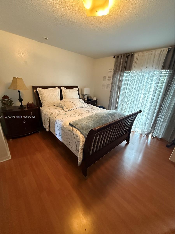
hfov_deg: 85.7
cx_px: 88
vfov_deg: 102.1
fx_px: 94
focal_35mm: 14
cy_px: 117
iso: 800
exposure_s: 1/60
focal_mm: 2.22
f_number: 2.2
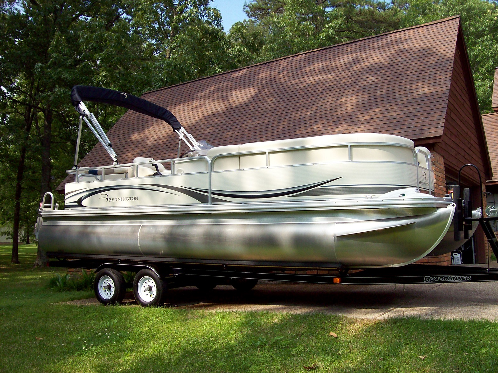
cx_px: 249
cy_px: 186
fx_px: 518
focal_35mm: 36
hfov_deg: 51.4
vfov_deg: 39.6
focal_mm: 6
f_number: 4.8
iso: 80
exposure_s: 1/340
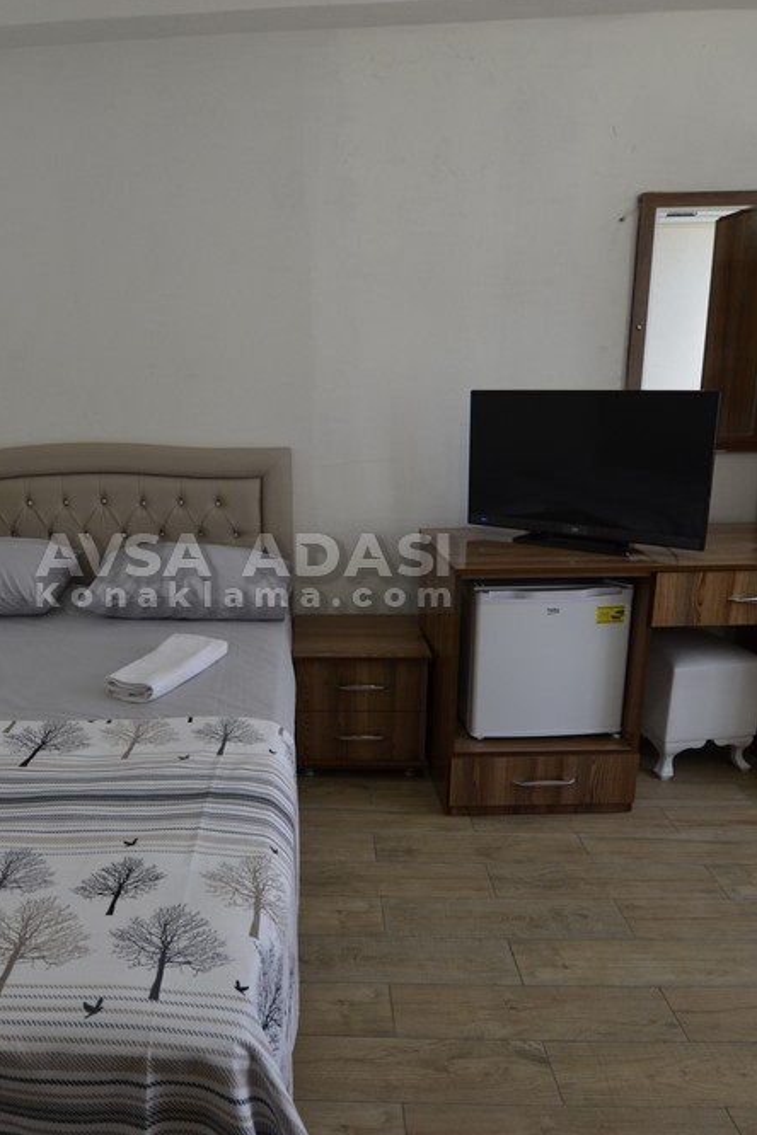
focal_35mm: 23
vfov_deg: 76.1
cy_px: 568
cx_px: 240
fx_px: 725
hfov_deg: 53.8
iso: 400
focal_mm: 10
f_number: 4.8
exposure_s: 1/90
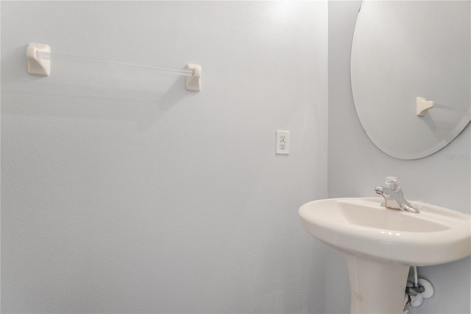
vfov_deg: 67.4
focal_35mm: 18
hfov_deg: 90.0
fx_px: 235
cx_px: 236
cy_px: 157
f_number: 2
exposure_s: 1/30
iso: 250
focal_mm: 12
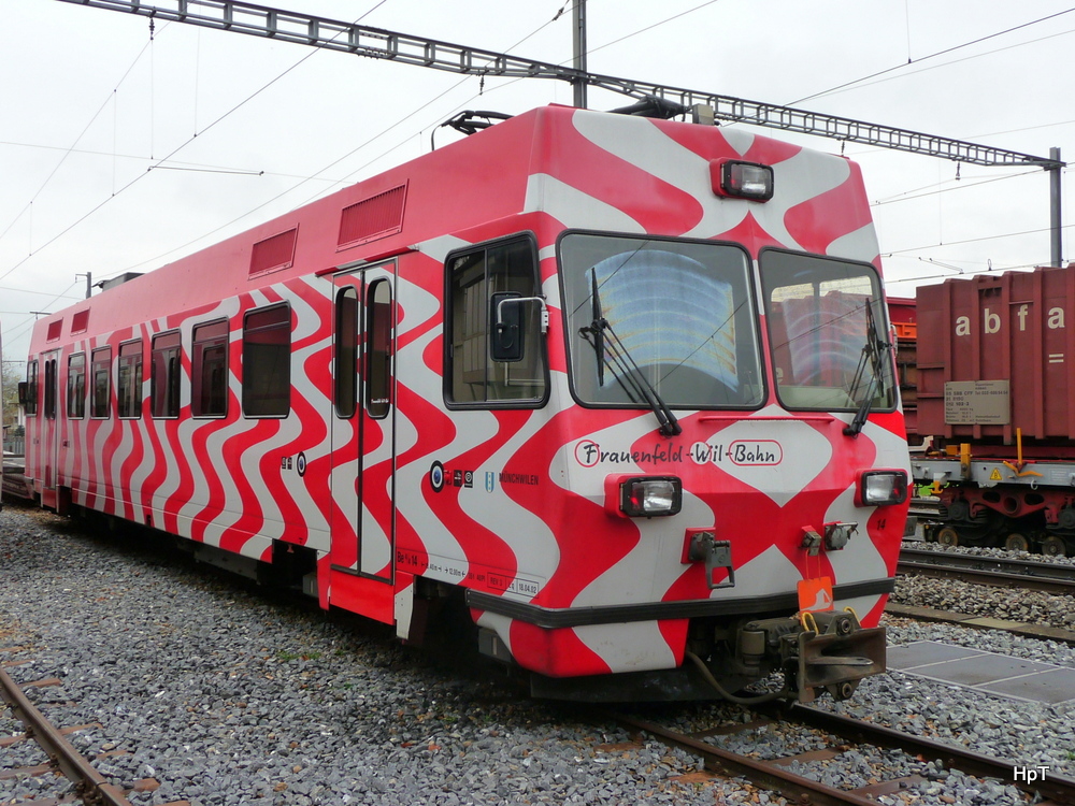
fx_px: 1118
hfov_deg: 51.4
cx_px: 538
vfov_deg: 39.7
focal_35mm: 36
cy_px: 403
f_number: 3.7
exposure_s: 1/160
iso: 160
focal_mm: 6
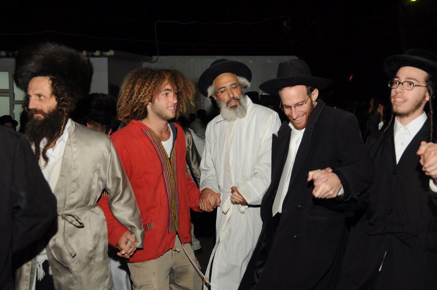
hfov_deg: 49.6
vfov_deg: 34.1
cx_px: 218
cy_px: 145
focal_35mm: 39
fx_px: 473
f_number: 4
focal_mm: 26
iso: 640
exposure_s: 1/100
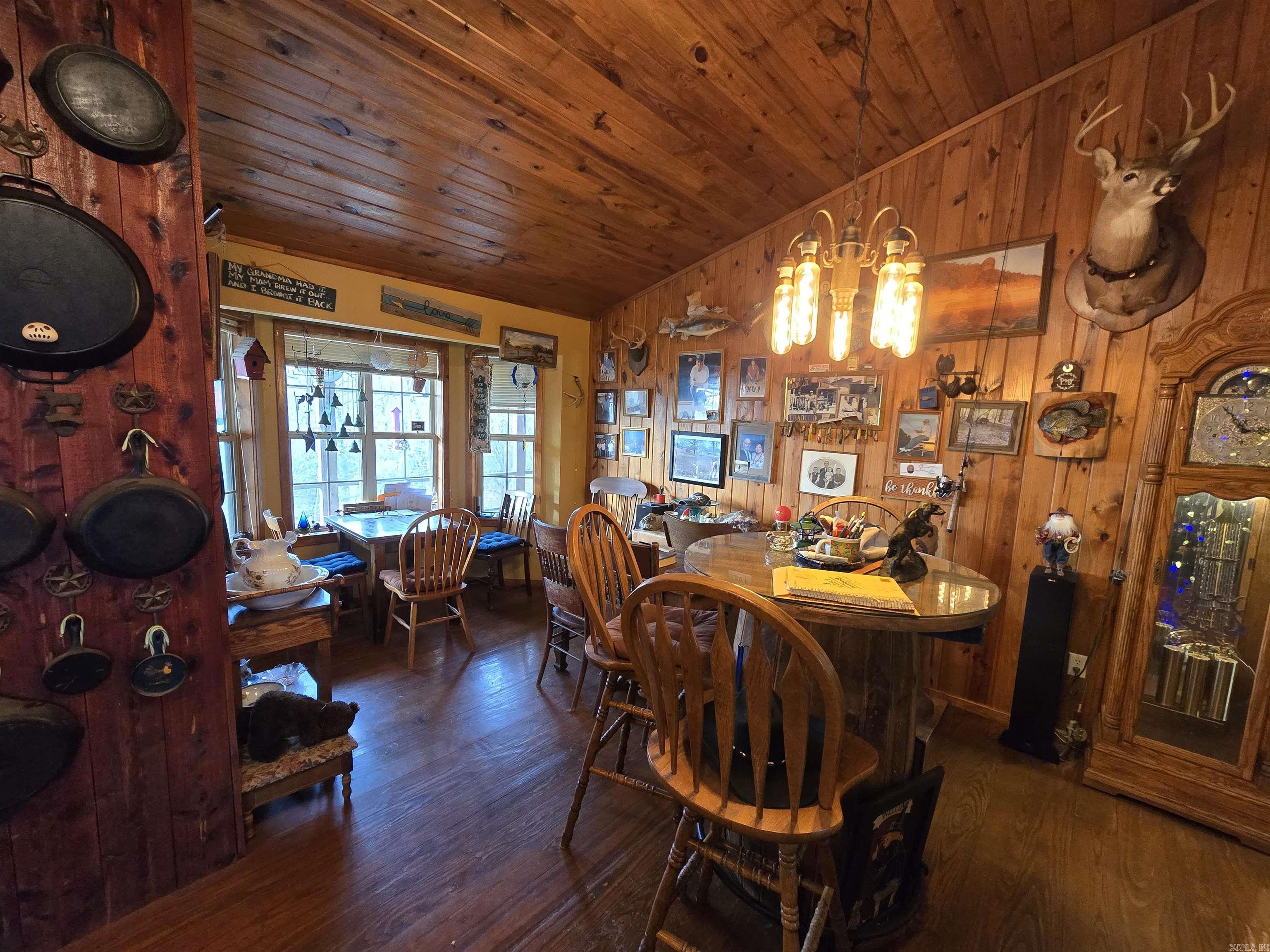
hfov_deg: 106.2
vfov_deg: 89.9
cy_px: 476
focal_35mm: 13
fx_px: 477
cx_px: 635
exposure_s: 1/60
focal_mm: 2.2
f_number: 2.2
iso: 400
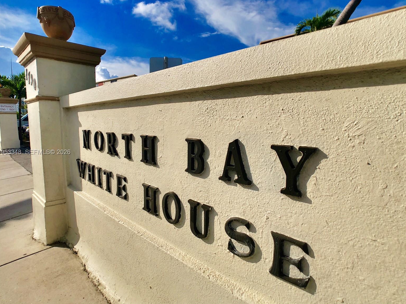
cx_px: 199
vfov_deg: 48.2
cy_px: 153
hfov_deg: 61.7
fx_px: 340
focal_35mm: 29
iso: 25
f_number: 1.8
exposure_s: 1/12048
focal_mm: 4
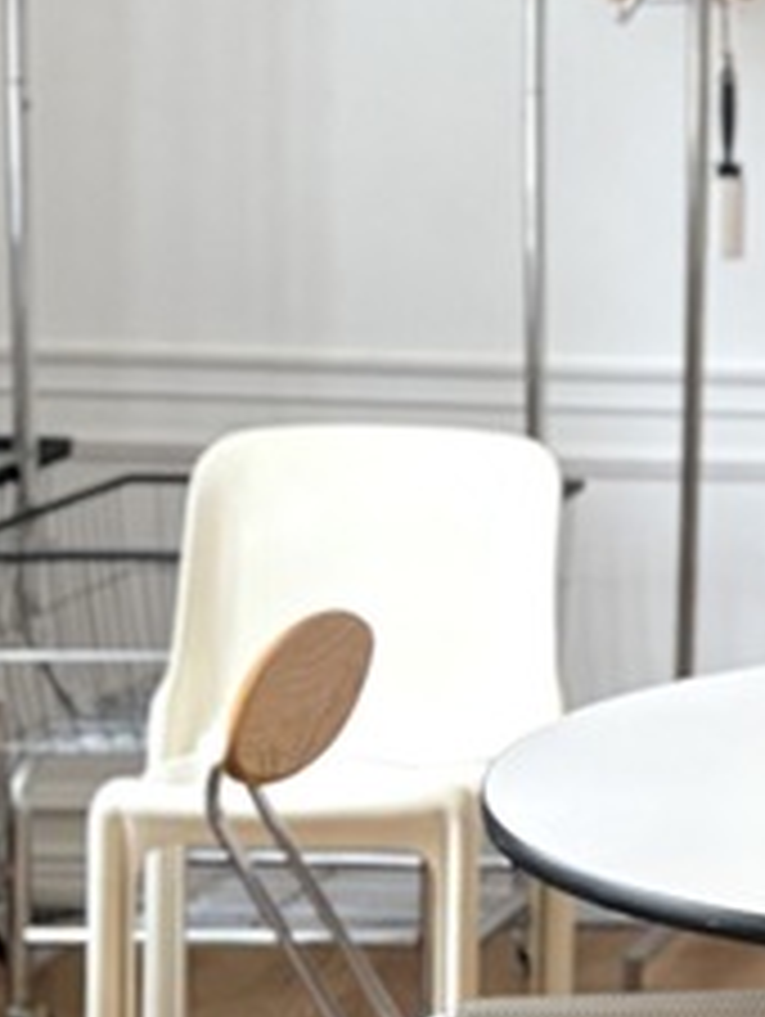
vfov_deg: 17.1
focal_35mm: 115
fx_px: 3382
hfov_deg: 11.4
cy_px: 576
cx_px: 1638
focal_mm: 5.96
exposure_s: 1/60
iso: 160
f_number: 1.6
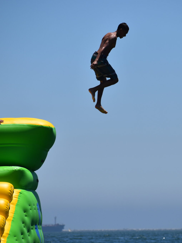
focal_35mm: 391
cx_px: 126
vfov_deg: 5.1
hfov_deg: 3.8
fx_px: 2741
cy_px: 122
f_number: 5.6
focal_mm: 180
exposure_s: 1/2000
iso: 200
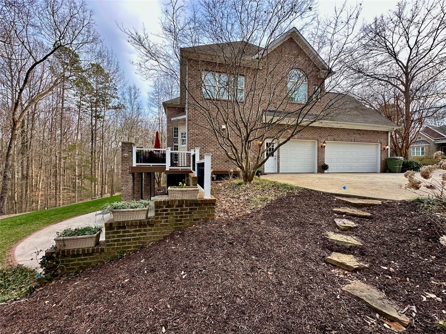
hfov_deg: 102.1
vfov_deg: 85.7
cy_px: 167
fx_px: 180
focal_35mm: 14
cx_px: 223
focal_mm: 2.22
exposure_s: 1/121
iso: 40
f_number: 2.2
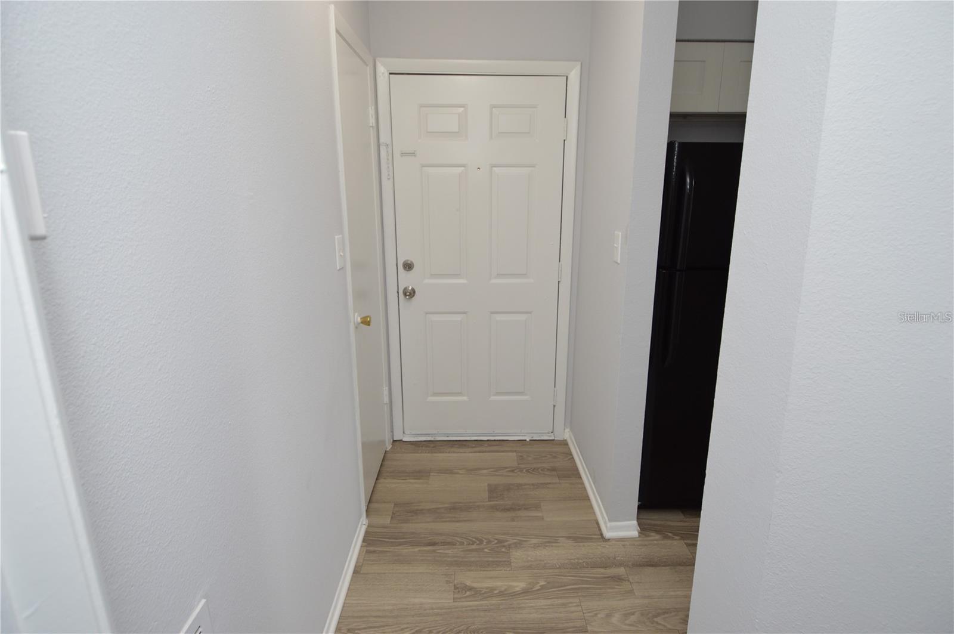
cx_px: 477
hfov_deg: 90.1
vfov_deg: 67.3
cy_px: 317
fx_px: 476
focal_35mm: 18
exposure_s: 1/60
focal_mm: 12
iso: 400
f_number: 4
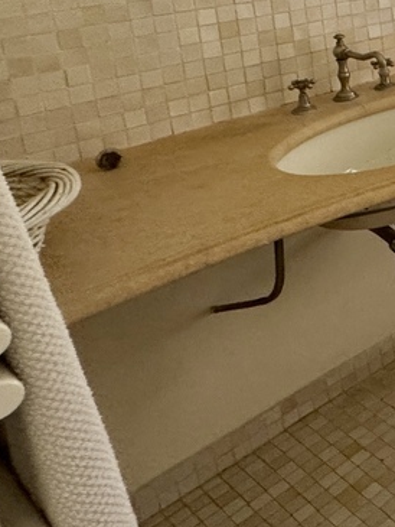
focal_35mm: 46
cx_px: 731
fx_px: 699
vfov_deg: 37.0
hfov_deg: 20.6
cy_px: 1
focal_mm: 2.22
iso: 250
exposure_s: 1/99
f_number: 2.2
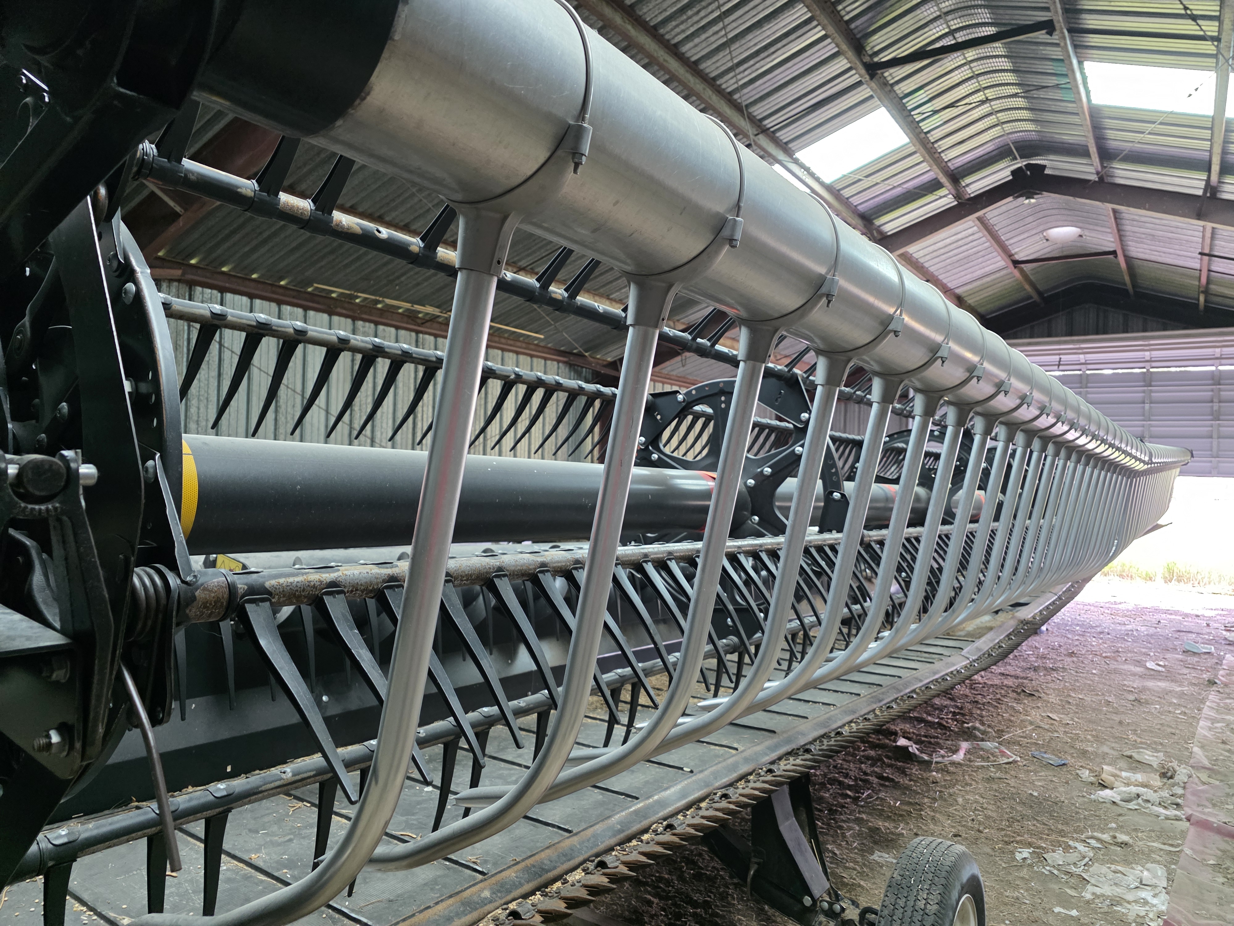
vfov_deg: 58.9
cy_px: 463
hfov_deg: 73.9
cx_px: 617
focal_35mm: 23
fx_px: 820
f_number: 1.7
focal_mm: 6.3
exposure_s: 1/120
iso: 800
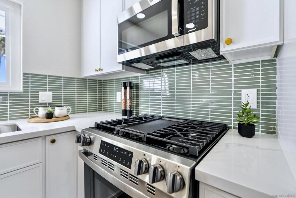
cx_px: 148
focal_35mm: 16
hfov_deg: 96.7
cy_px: 99
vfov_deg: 73.8
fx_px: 132
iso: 100
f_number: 2.8
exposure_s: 1/13
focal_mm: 16
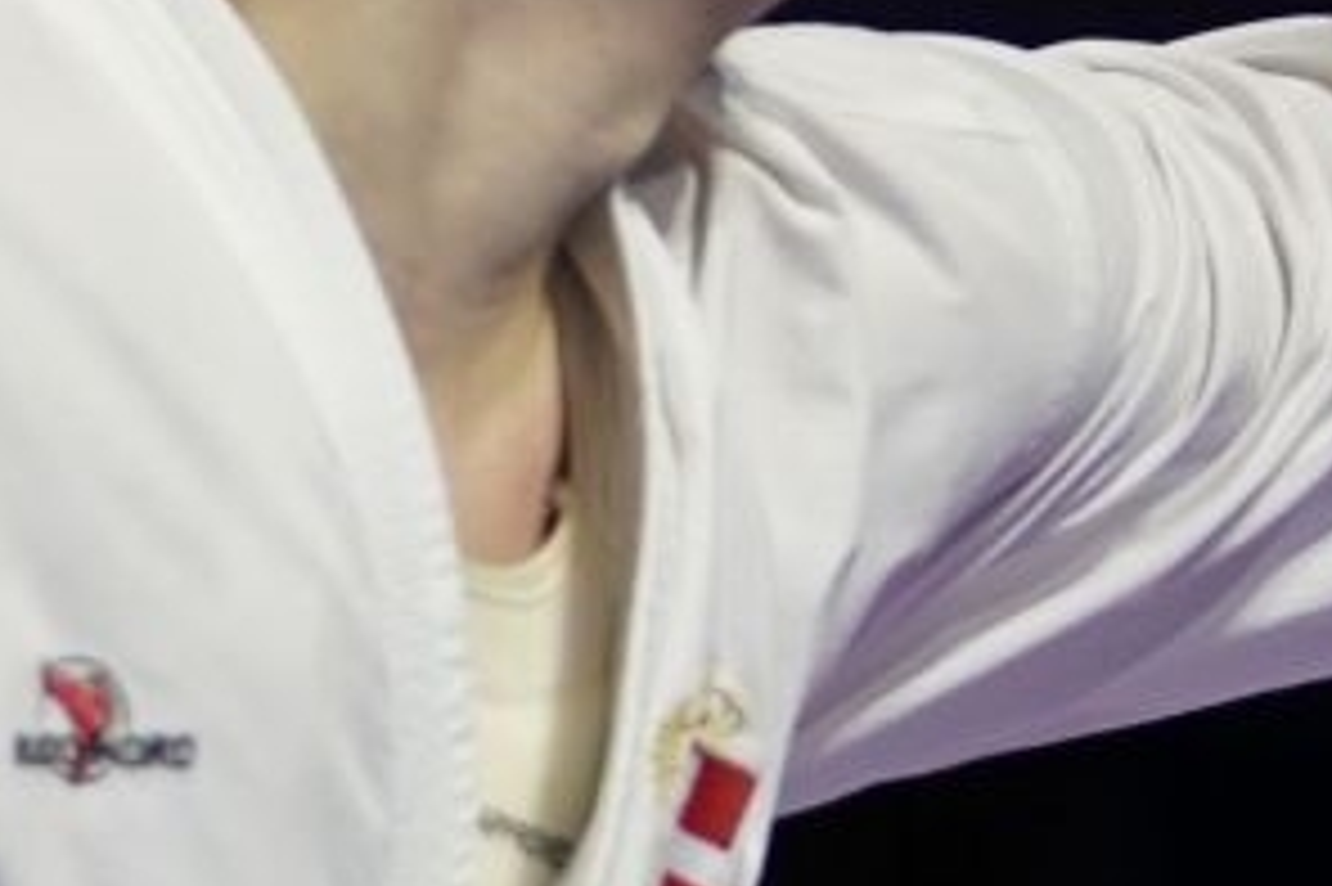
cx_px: 616
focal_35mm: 949
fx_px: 35092
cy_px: 436
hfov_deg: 2.2
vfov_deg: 1.4
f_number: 2.8
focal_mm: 156
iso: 1250
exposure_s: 1/1000
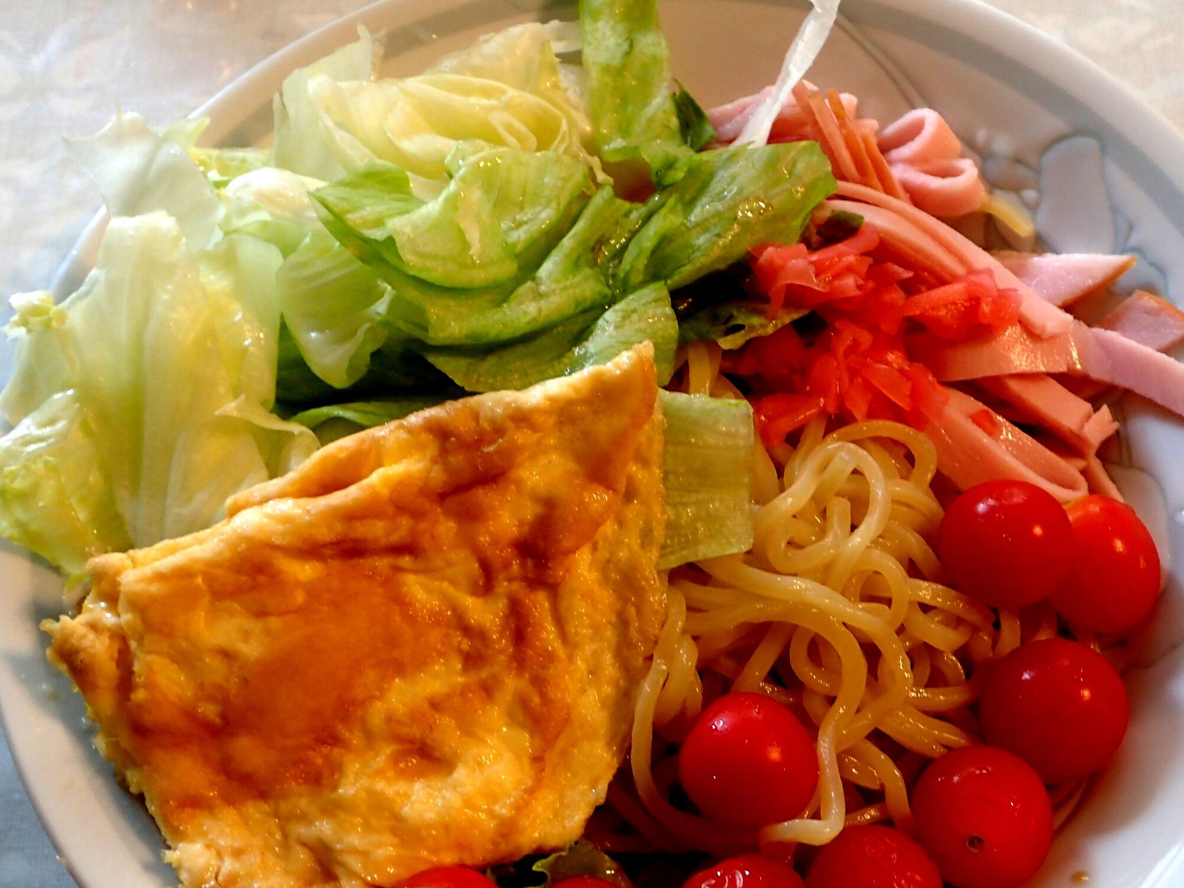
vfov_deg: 29.7
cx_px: 626
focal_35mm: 49
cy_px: 500
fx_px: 1676
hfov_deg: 38.9
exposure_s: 1/40
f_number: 2.8
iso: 250
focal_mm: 7.34
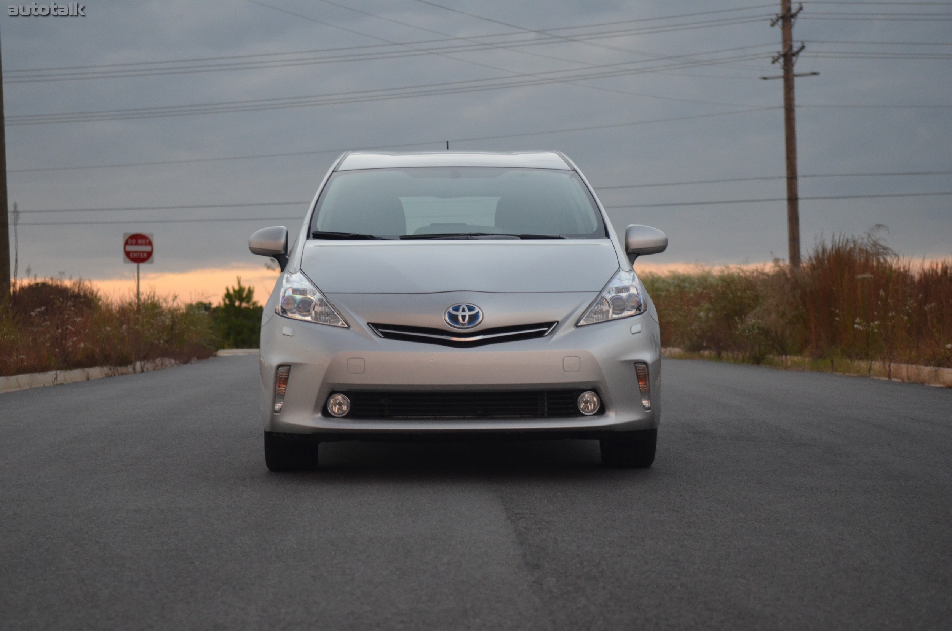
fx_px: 2177
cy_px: 316
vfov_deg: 16.5
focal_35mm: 82
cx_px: 476
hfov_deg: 24.7
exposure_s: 1/125
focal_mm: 55
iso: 1600
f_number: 2.8
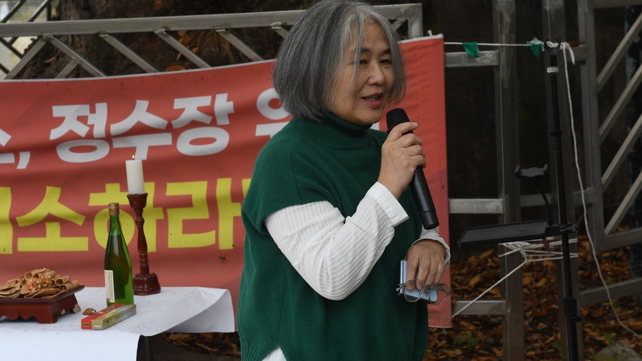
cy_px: 167
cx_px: 315
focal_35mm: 99
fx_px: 1685
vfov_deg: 12.2
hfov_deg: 21.6
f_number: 6.3
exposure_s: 1/320
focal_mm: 60
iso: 500
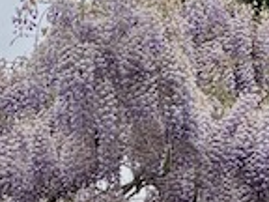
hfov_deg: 12.5
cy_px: 370
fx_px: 1212
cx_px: -17
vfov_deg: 9.1
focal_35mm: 156
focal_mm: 3.99
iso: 32
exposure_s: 1/783
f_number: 1.8
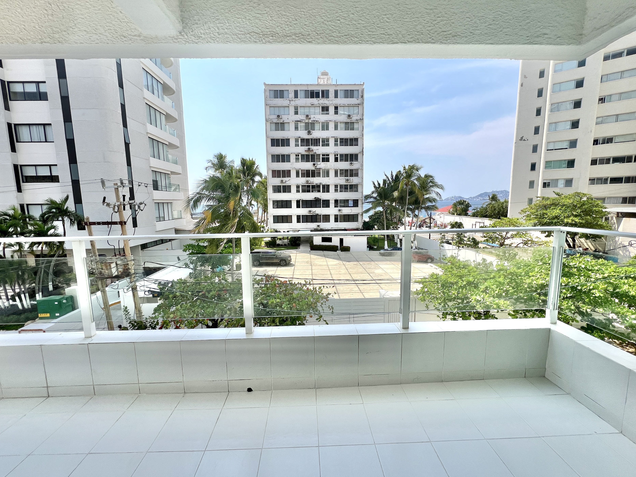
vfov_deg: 85.7
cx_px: 314
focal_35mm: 14
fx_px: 257
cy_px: 241
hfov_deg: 102.1
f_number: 1.8
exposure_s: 1/1698
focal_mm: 1.57
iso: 32
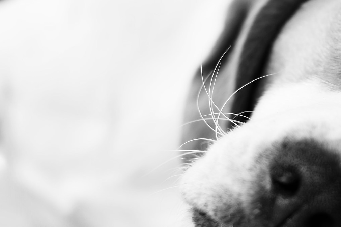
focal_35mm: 178
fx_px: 1686
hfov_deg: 11.4
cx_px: 377
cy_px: 105
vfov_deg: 7.7
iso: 100
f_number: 2.5
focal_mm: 50
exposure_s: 1/320
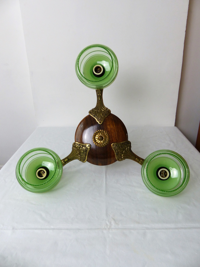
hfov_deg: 53.1
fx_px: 200
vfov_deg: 67.3
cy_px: 134
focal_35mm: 26
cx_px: 100
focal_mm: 4.5
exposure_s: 1/60
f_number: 2.8
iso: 160
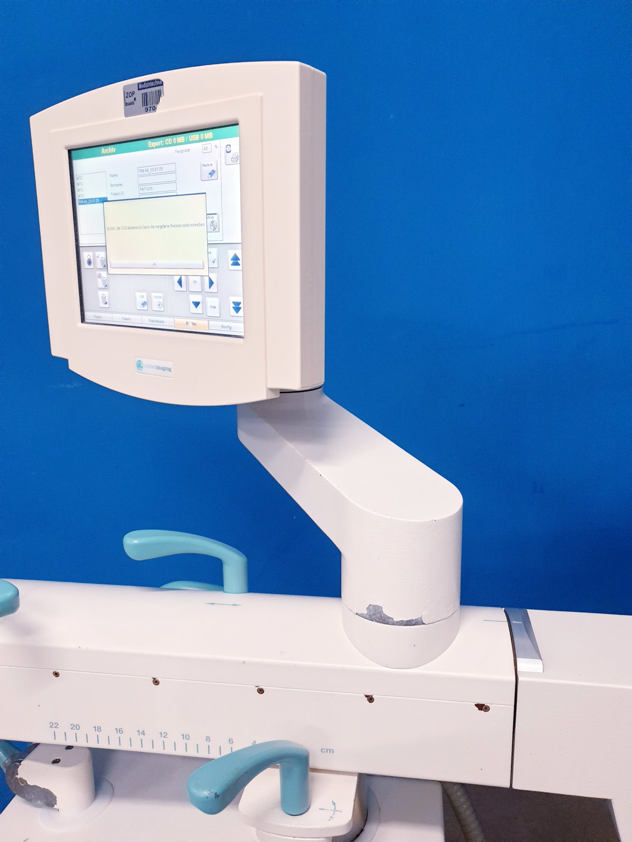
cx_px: 316
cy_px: 421
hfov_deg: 53.1
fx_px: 633
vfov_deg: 67.3
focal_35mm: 26
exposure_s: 1/50
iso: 250
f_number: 1.5
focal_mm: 4.3
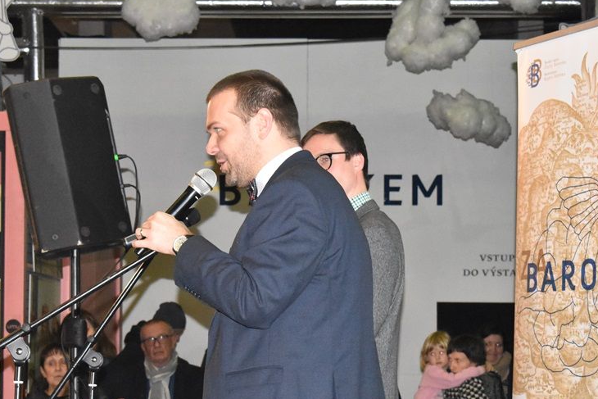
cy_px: 270
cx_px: 346
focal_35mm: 116
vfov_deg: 11.8
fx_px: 1922
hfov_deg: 17.7
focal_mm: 55
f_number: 8
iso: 6400
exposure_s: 1/100
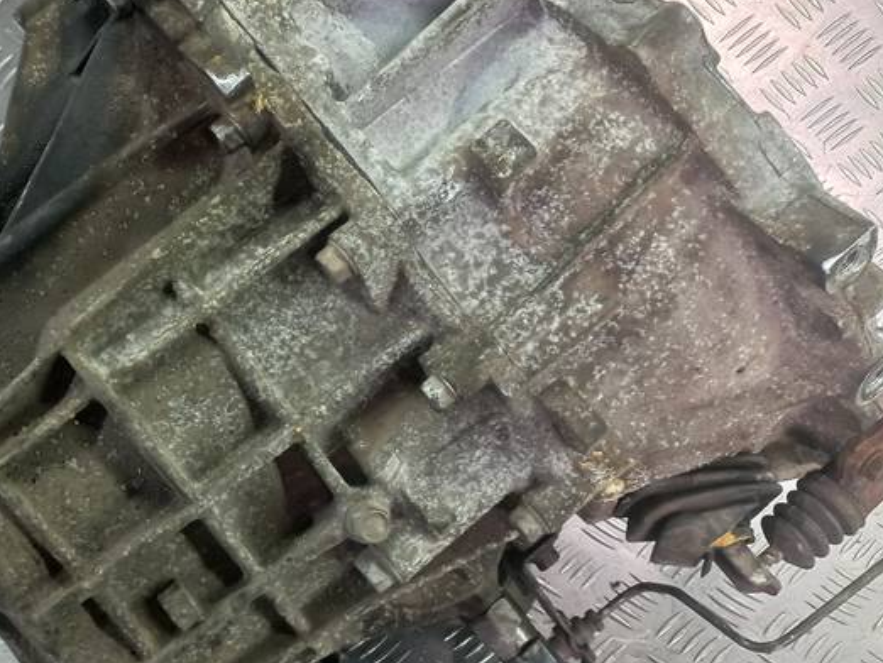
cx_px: 347
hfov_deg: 38.7
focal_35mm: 49
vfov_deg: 29.7
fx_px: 1250
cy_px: 289
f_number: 1.8
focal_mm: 4.6
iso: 80
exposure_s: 1/50
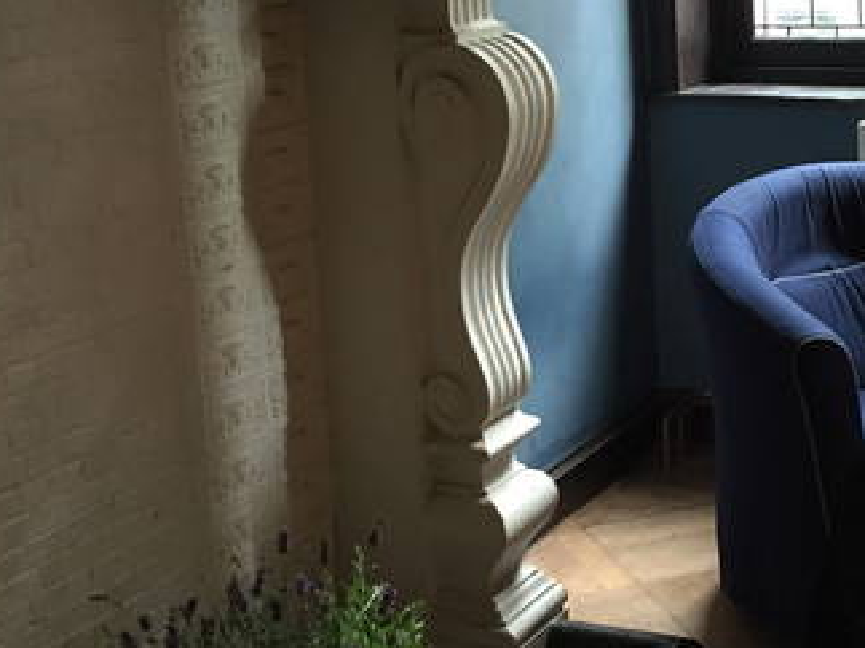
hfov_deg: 27.2
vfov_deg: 20.6
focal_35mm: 71
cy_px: 204
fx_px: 1774
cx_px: 595
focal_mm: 4.15
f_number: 2.2
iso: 125
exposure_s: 1/30
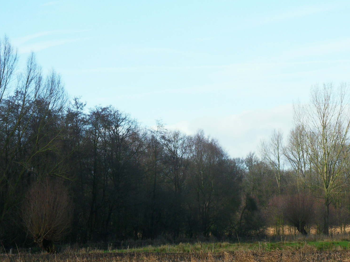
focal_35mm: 180
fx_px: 1820
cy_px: 165
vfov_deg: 8.2
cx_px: 203
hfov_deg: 11.0
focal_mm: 22.8
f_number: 5.8
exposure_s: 1/250
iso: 80
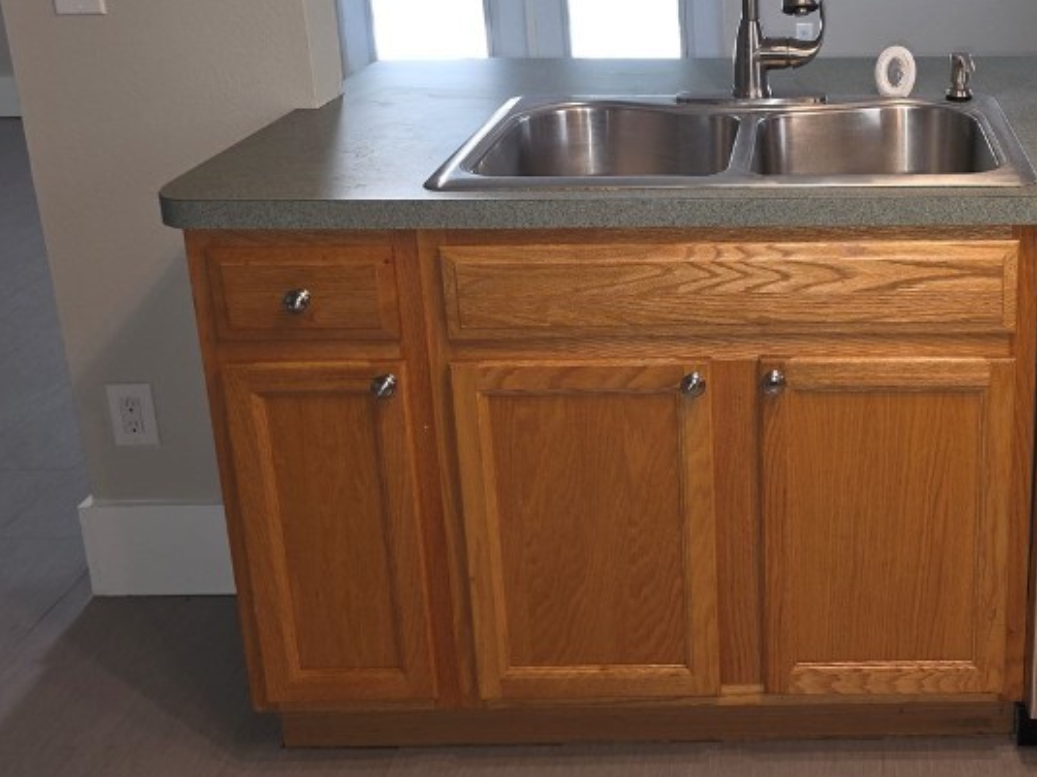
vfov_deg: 32.3
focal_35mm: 44
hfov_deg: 41.1
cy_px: 203
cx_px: 832
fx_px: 1318
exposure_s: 1/24
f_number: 1.7
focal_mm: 6.3
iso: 100
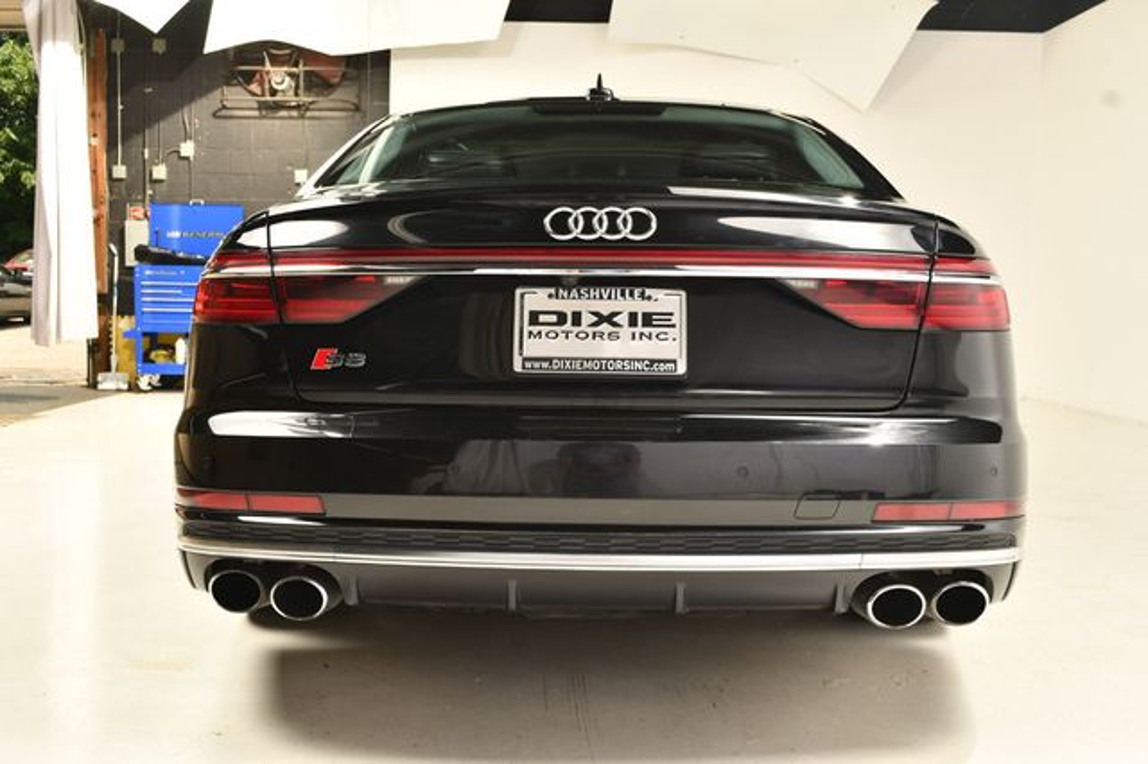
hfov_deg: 49.6
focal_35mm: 39
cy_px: 382
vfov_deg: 34.2
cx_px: 574
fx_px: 1243
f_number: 7.1
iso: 100
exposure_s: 1/160
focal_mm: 26
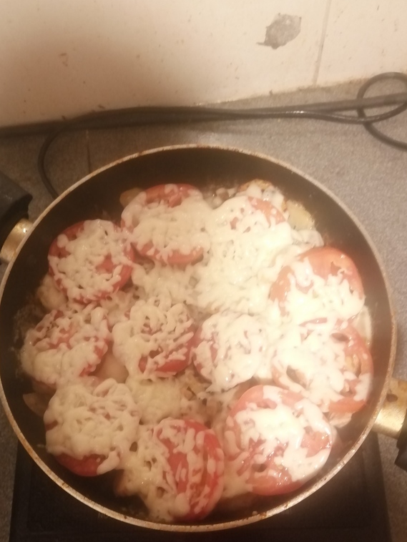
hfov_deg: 44.2
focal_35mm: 32
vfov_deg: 56.7
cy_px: 296
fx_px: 501
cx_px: 199
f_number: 1.8
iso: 640
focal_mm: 3.6
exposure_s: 1/20
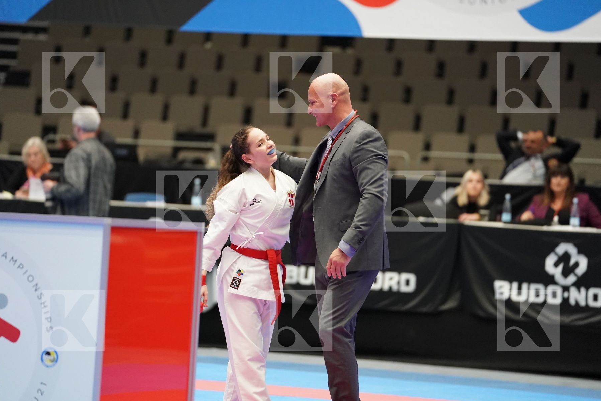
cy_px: 201
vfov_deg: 6.8
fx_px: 3355
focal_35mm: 201
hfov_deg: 10.2
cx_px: 301
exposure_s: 1/1000
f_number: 2.8
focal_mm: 200
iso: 5000
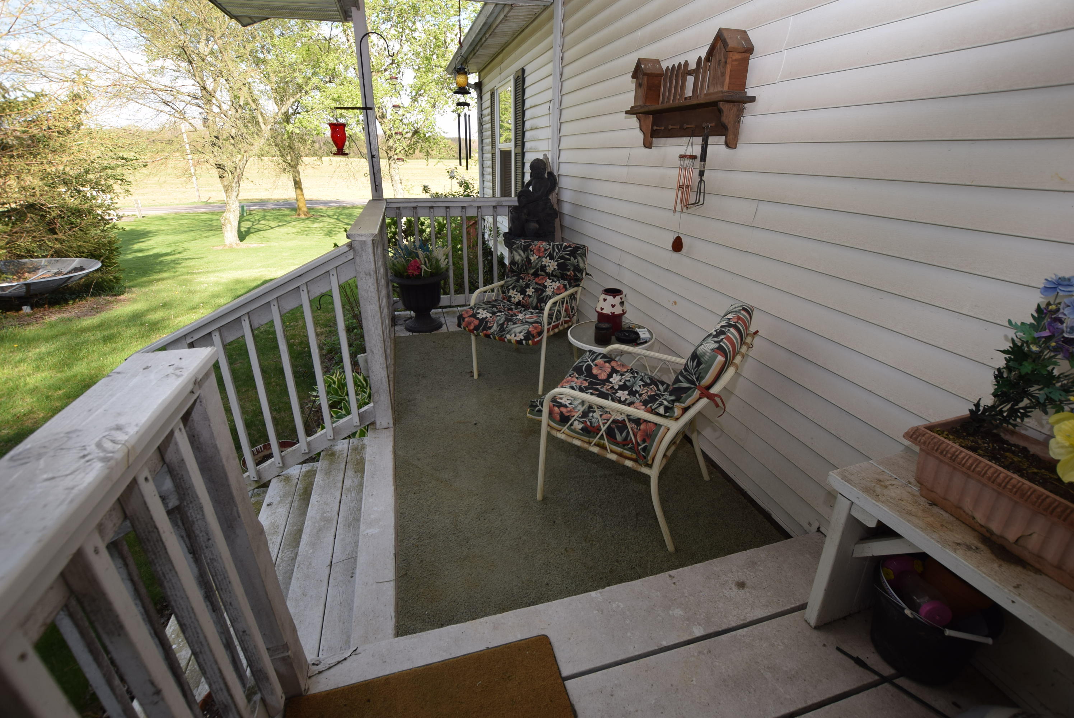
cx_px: 537
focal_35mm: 15
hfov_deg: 100.3
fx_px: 448
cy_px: 359
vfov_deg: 77.4
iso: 140
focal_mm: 10
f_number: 5.6
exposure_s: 1/125
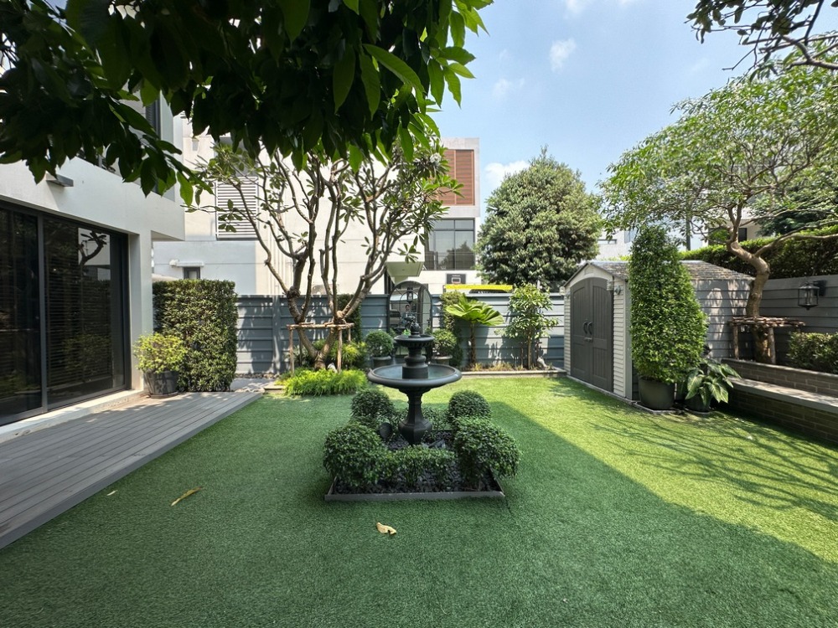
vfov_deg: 85.7
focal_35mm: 14
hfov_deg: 102.1
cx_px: 419
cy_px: 314
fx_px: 339
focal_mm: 2.22
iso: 40
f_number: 2.2
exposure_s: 1/801
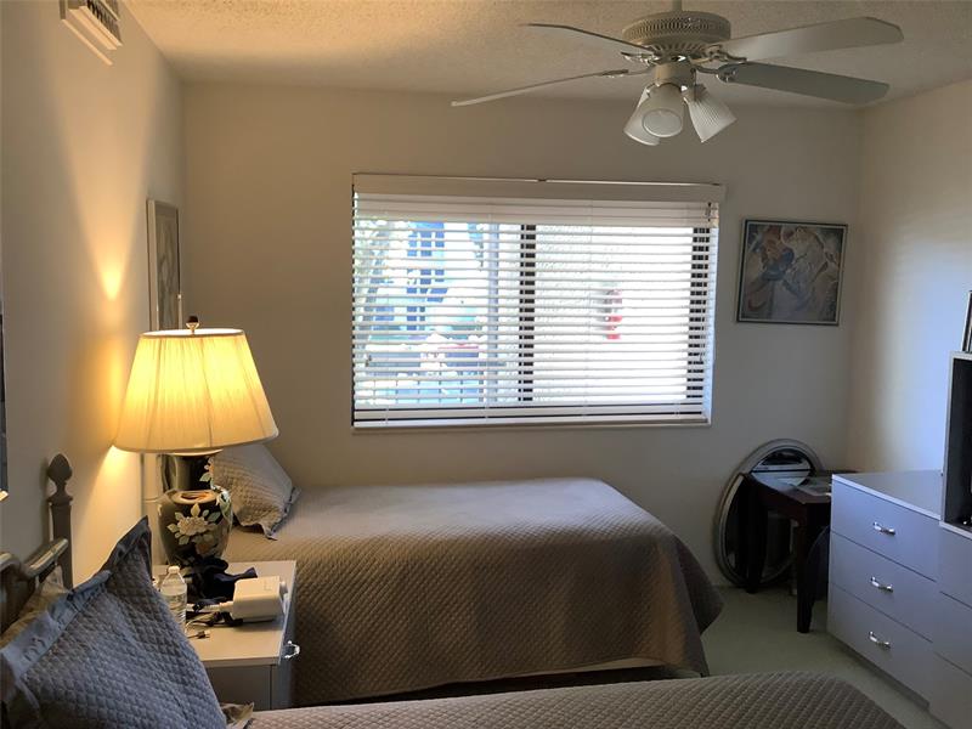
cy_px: 364
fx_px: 870
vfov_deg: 45.4
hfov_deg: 58.4
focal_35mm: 31
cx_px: 486
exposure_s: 1/50
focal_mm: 3.3
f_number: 2.4
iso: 100
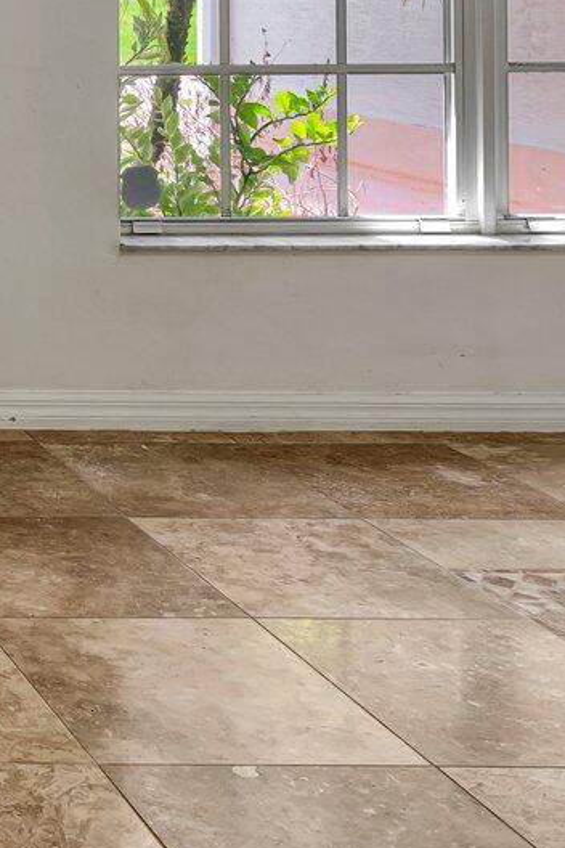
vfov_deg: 29.6
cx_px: -604
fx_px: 1459
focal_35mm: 62
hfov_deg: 16.2
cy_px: -51
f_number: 5.6
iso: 100
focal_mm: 16
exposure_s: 1/15
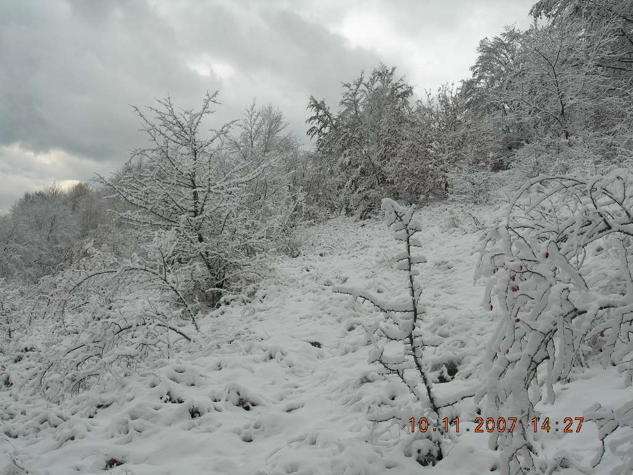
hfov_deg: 49.0
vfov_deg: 37.7
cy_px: 238
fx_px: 695
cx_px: 316
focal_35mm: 38
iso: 50
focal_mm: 7.8
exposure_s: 1/293
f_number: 4.8
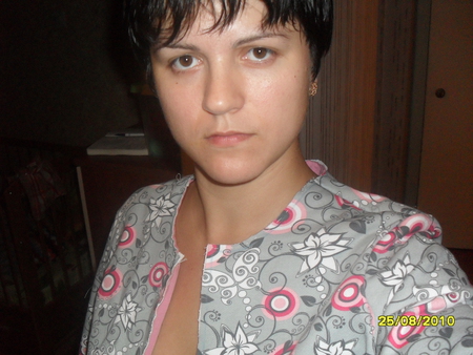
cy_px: 178
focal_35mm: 38
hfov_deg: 49.0
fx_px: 520
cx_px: 236
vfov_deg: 37.8
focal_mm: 6.3
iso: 200
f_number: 2.8
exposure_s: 1/45
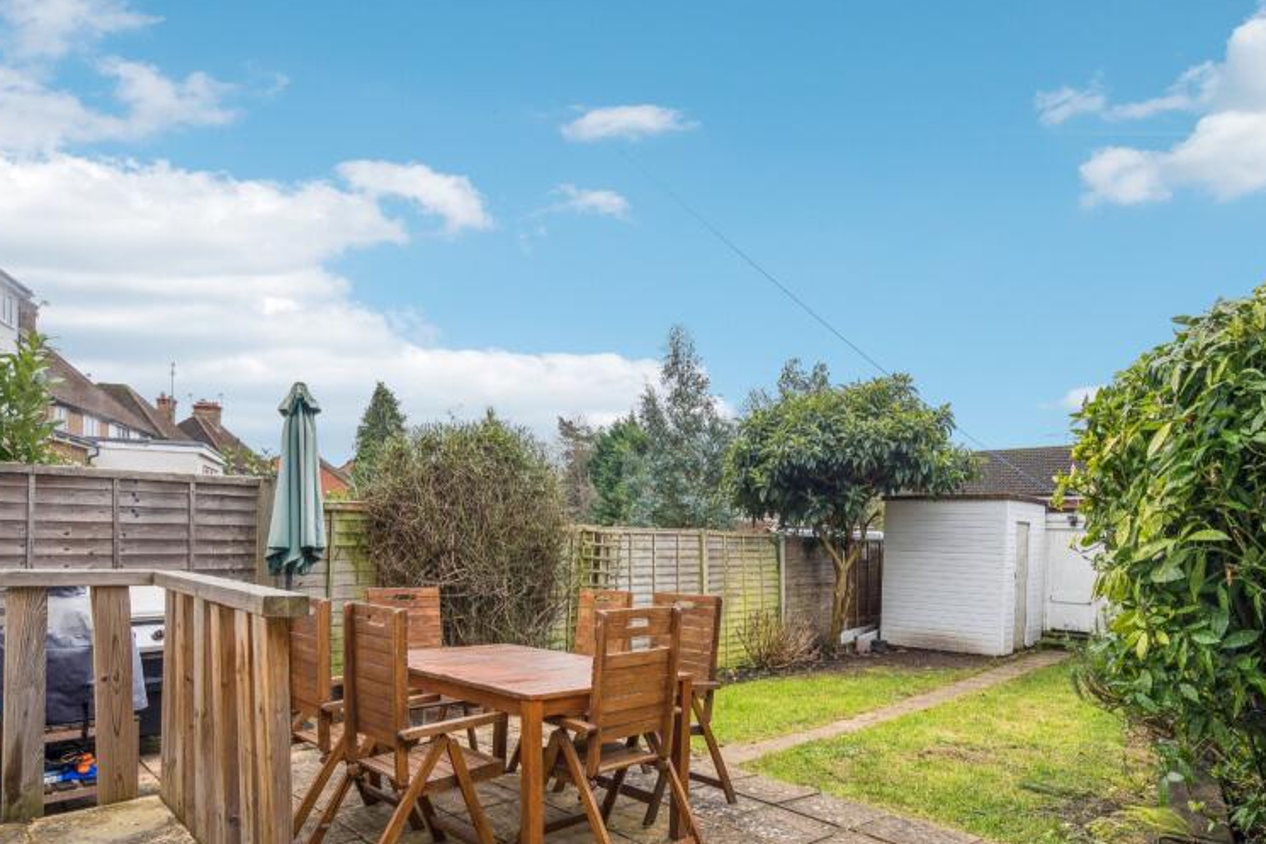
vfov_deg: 56.4
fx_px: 774
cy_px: 542
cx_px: 656
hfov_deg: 78.5
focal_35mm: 22
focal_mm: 16
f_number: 11
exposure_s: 1/100
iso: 640
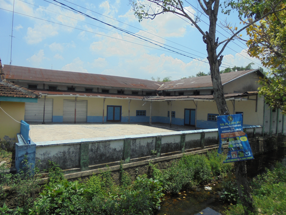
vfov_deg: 53.1
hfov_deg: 67.3
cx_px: 143
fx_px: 215
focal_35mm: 26
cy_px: 108
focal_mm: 4.6
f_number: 11.5
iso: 100
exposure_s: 1/125
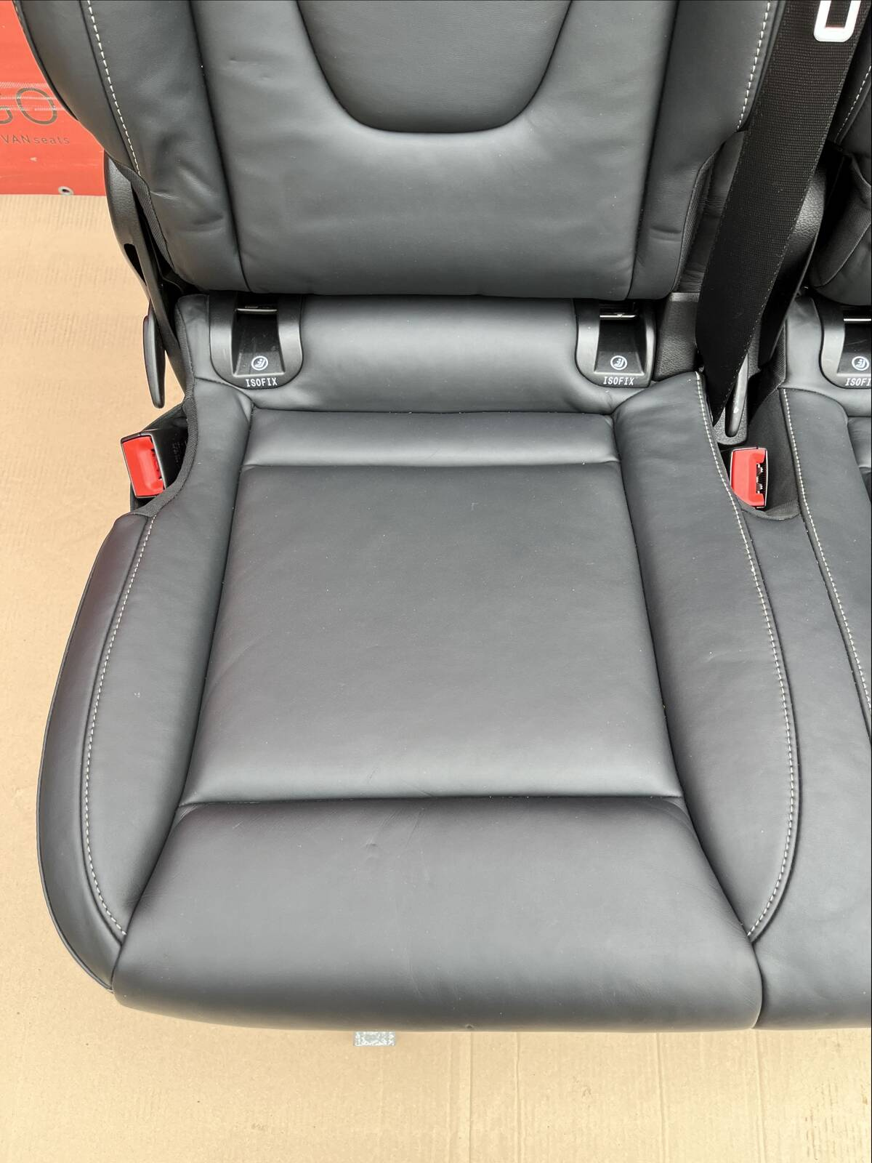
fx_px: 873
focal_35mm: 26
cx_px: 436
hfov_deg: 53.1
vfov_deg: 67.3
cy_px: 582
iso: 40
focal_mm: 5.1
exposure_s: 1/142
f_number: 1.6
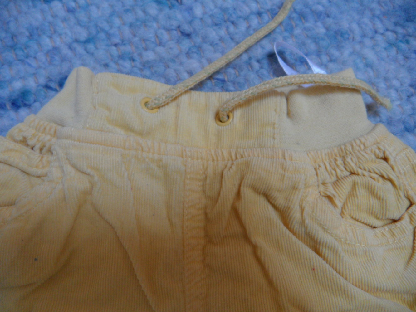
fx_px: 288
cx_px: 208
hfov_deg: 71.6
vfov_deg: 56.8
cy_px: 156
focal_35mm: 24
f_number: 2.9
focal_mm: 4.1
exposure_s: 1/30
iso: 100
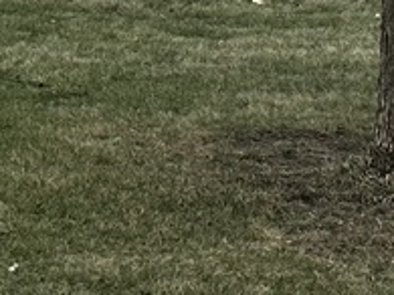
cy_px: -341
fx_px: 2013
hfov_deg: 10.3
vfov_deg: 7.9
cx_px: -388
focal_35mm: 177
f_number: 1.78
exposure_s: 1/2967
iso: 80
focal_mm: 6.86
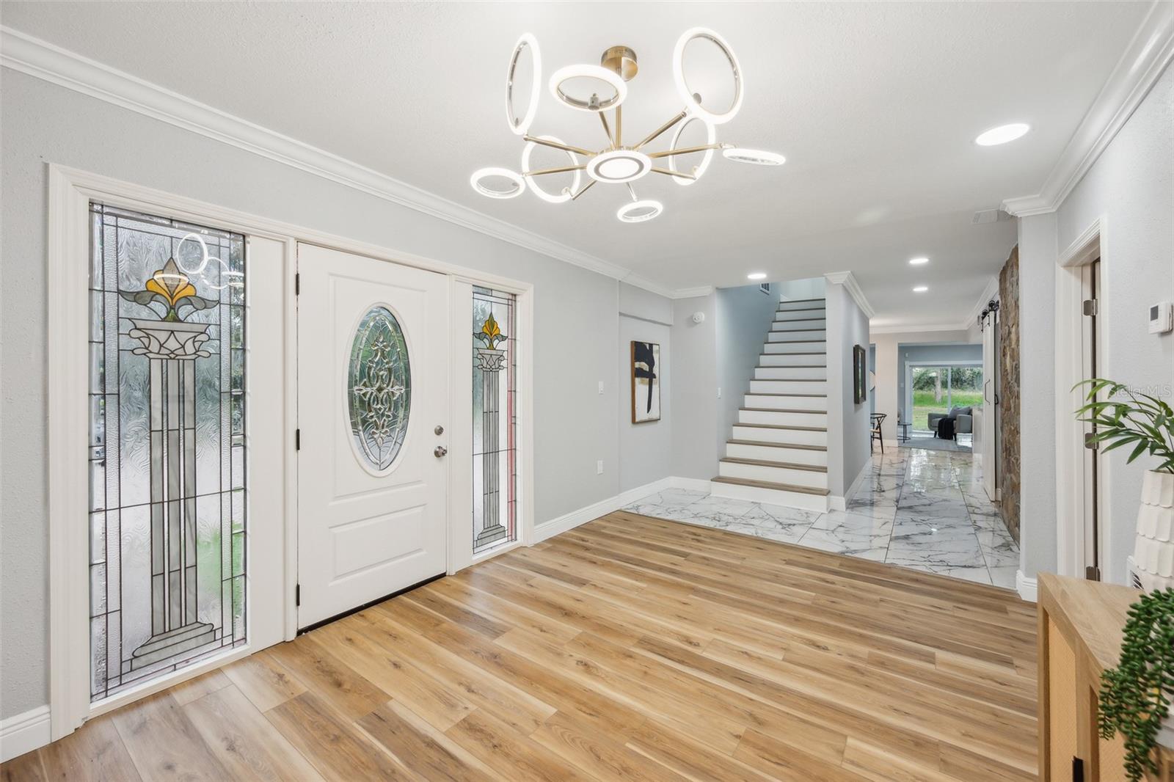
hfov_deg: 104.3
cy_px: 391
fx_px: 456
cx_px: 587
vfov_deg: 81.2
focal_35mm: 14
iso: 800
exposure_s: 1/50
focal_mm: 14
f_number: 7.1
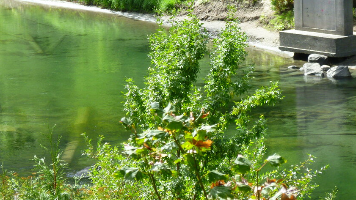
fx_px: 2332
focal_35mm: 247
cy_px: 10
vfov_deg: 4.9
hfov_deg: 8.7
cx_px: 144
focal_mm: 26.7
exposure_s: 1/80
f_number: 5.6
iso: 80
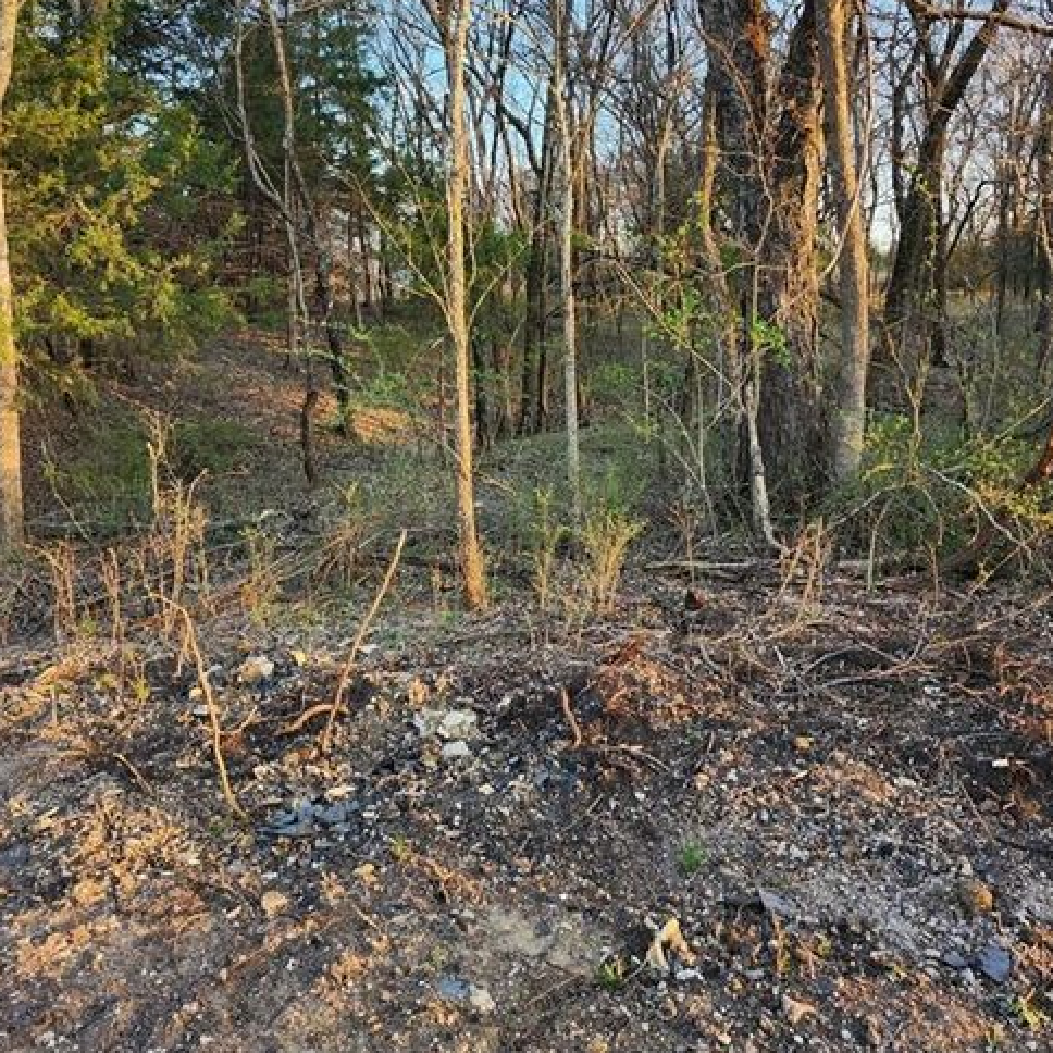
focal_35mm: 28
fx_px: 964
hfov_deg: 57.3
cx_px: 533
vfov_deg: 56.3
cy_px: 369
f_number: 1.8
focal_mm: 5.54
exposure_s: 1/180
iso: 50
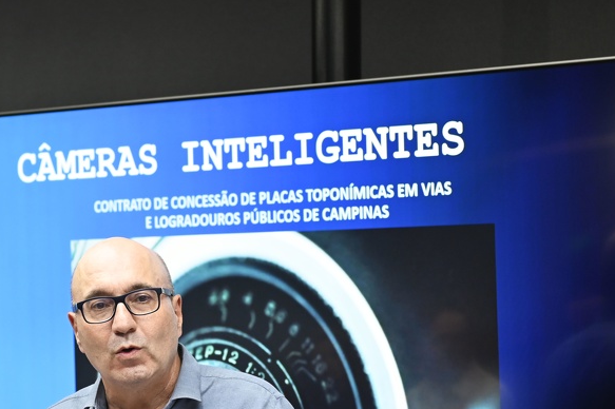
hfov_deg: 13.9
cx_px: 117
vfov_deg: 9.3
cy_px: 357
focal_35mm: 147
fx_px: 2510
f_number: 3.5
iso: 1000
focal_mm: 70
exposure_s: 1/160
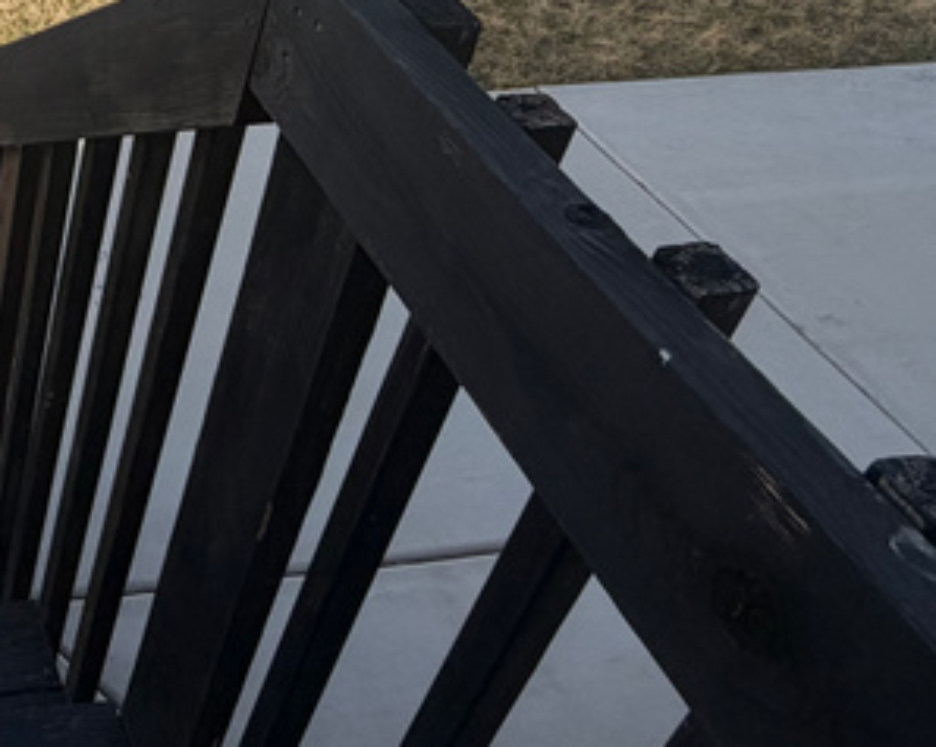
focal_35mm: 47
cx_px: -185
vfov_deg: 30.5
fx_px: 1301
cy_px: 56
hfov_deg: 32.6
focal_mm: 2.22
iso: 32
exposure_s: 1/770
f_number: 2.2
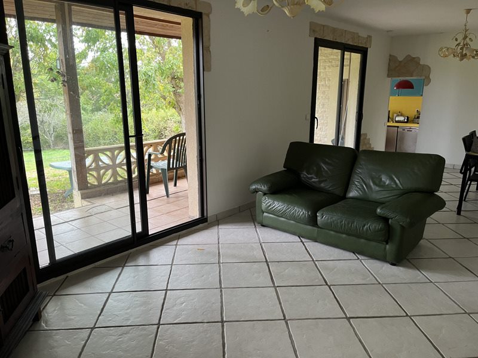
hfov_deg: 67.3
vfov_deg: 53.1
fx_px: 359
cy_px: 179
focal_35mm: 26
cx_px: 239
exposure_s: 1/50
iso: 125
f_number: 1.6
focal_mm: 5.1
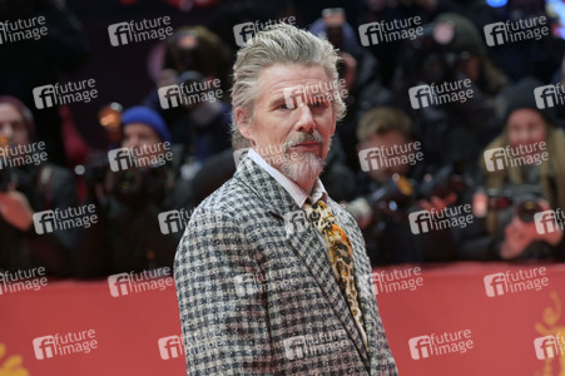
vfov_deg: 11.2
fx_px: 1913
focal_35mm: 122
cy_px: 188
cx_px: 282
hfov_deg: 16.8
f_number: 4.5
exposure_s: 1/200
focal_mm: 122
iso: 2000
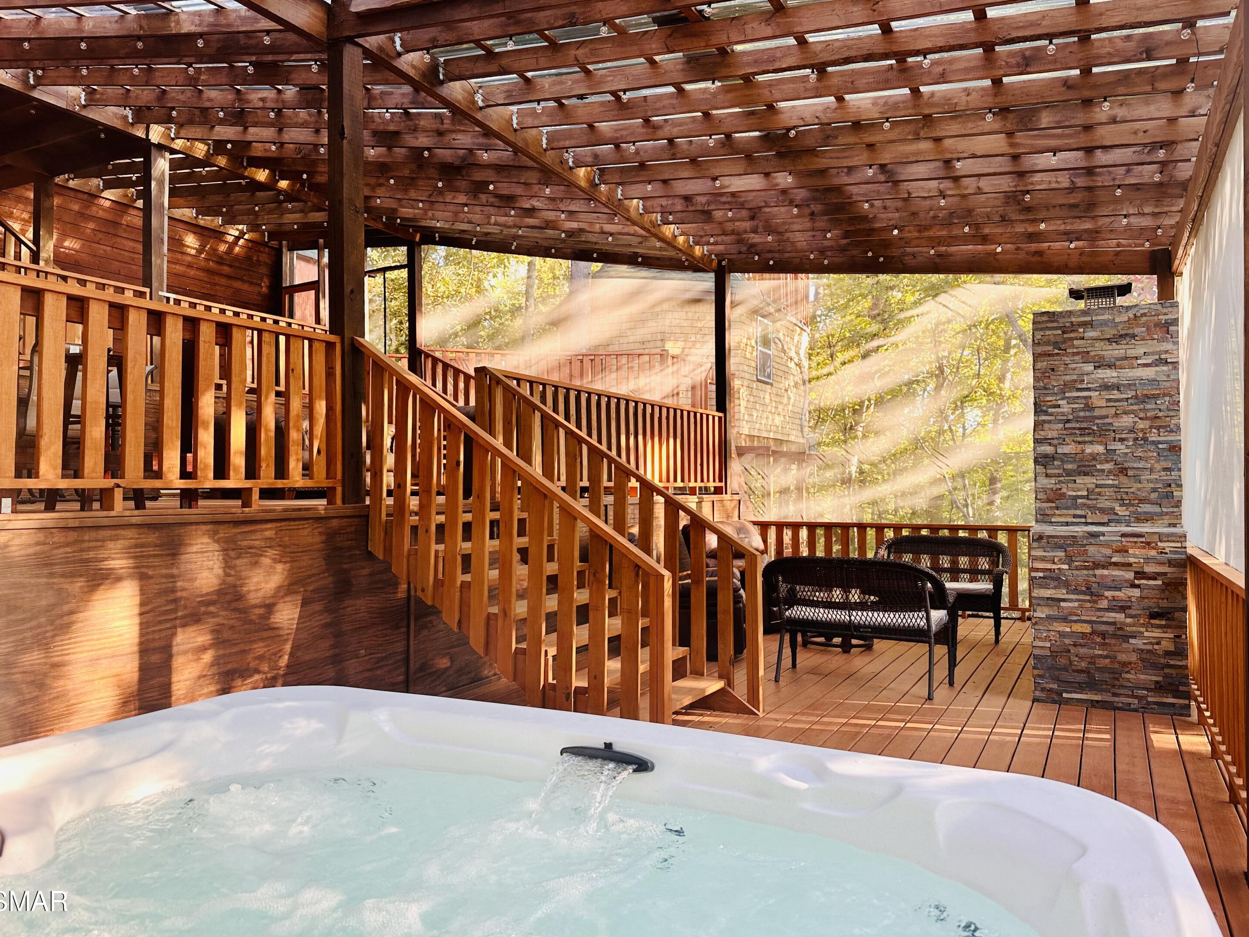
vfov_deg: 54.9
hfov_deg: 69.4
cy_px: 458
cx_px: 617
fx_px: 902
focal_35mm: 25
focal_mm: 6.86
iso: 64
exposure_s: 1/121
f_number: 1.78
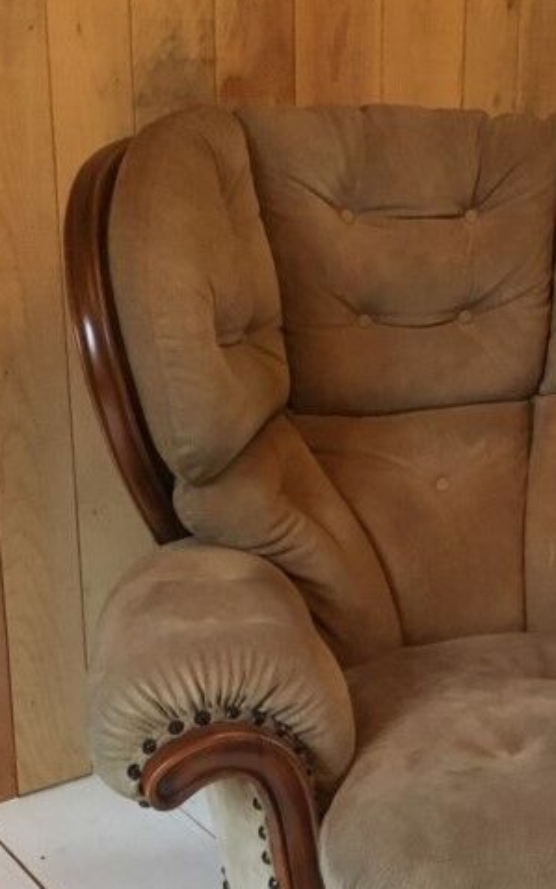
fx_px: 1333
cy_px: 523
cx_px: 489
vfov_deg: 36.8
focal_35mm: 55
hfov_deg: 23.0
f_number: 2.4
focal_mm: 3.3
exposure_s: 1/17
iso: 320
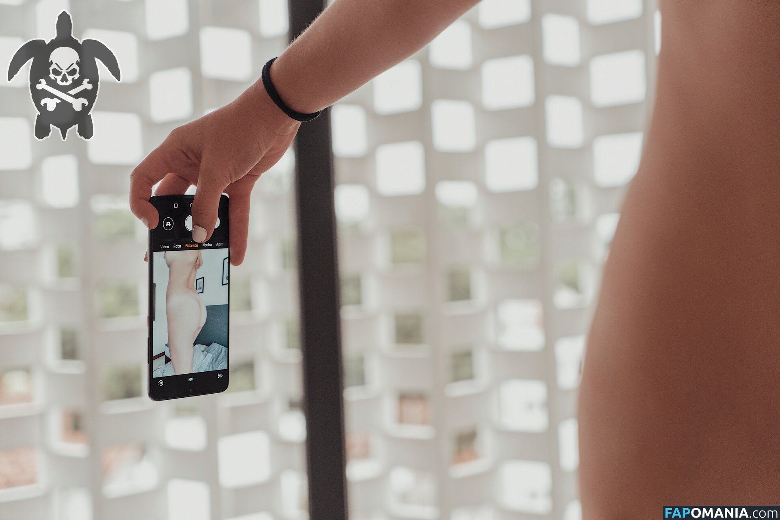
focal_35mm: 70
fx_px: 1517
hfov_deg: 28.8
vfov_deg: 19.5
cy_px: 260
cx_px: 390
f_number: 4
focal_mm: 70
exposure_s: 1/60
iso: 800
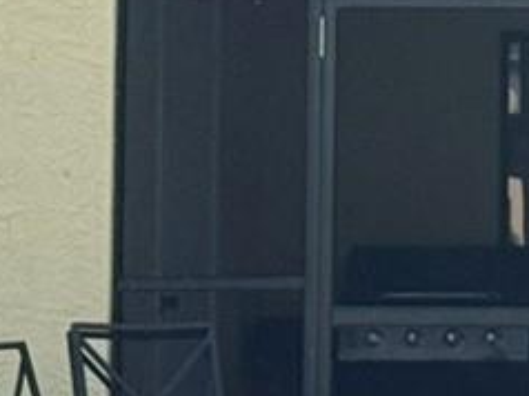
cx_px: 1087
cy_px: 24
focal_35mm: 323
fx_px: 4931
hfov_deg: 6.0
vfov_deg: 4.6
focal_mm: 6.76
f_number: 1.78
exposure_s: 1/1795
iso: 100
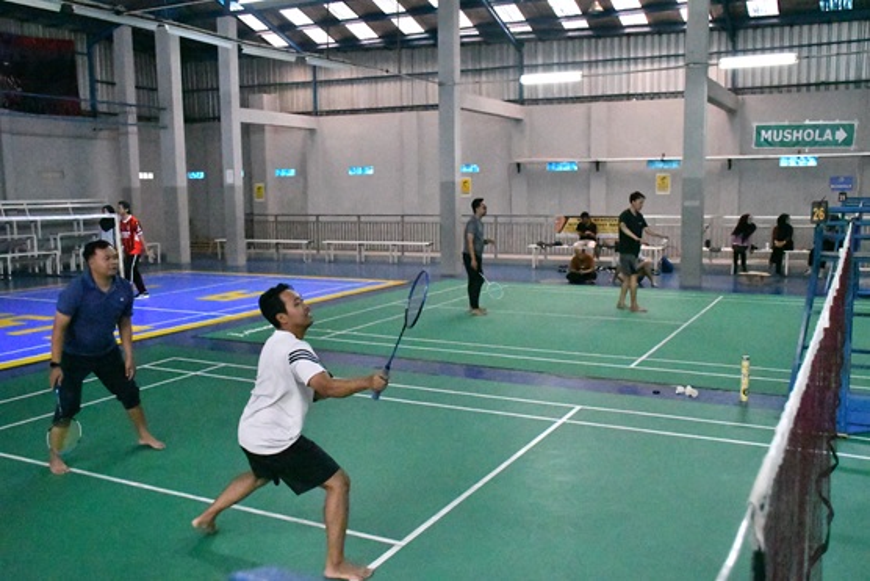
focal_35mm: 33
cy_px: 290
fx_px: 798
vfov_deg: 40.0
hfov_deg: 57.2
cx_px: 435
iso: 45600
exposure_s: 1/1000
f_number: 5.6
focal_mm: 22
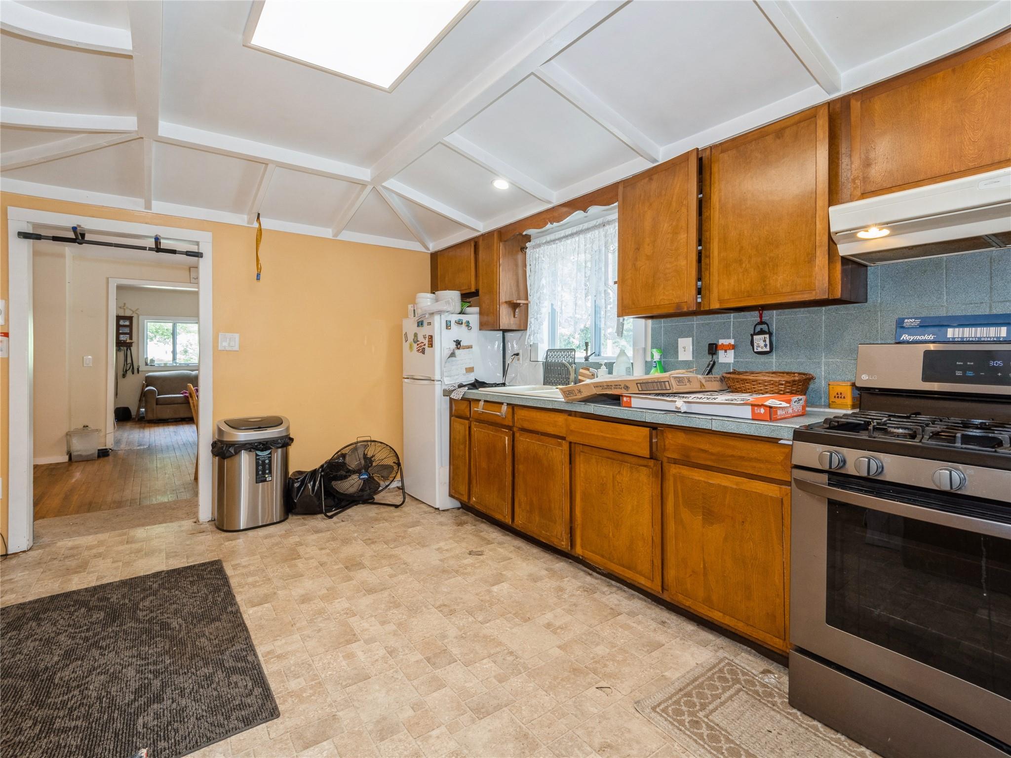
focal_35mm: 16
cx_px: 506
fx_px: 467
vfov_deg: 78.1
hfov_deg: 94.5
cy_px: 379
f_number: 8
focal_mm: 8
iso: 200
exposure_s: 1/8
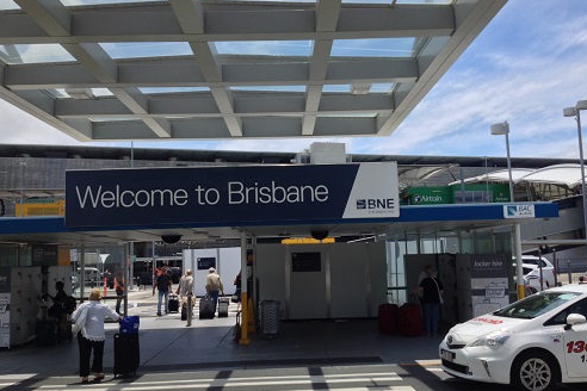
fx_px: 603
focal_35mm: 37
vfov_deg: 35.9
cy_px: 201
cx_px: 297
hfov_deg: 51.9
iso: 50
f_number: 2.4
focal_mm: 4.28
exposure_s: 1/2045
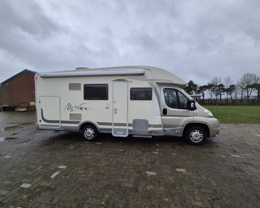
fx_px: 108
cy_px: 107
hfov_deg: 100.7
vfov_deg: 87.9
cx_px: 128
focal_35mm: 14
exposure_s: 1/1006
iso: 50
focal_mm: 2.2
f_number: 2.2
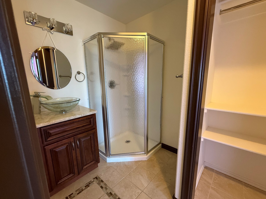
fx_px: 115
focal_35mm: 15
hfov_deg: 98.1
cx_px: 137
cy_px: 103
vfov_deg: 81.7
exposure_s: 1/60
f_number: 2.2
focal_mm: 2.22
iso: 500
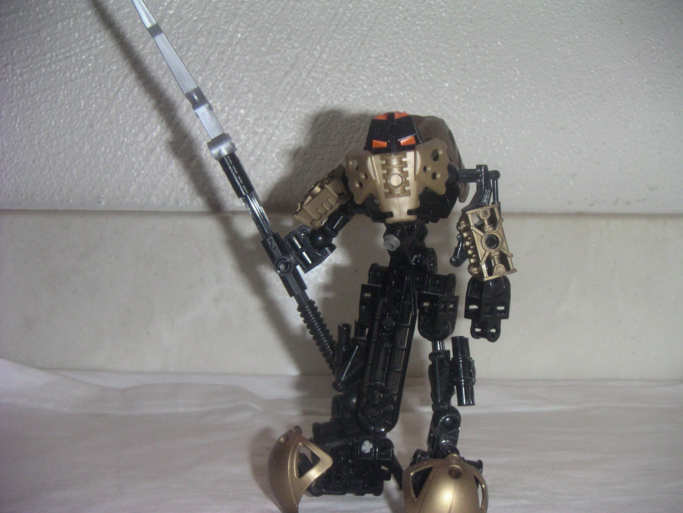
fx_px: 908
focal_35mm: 46
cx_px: 342
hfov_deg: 41.2
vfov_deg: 31.5
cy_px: 256
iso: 160
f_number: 6.9
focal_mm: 7.2
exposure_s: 1/50
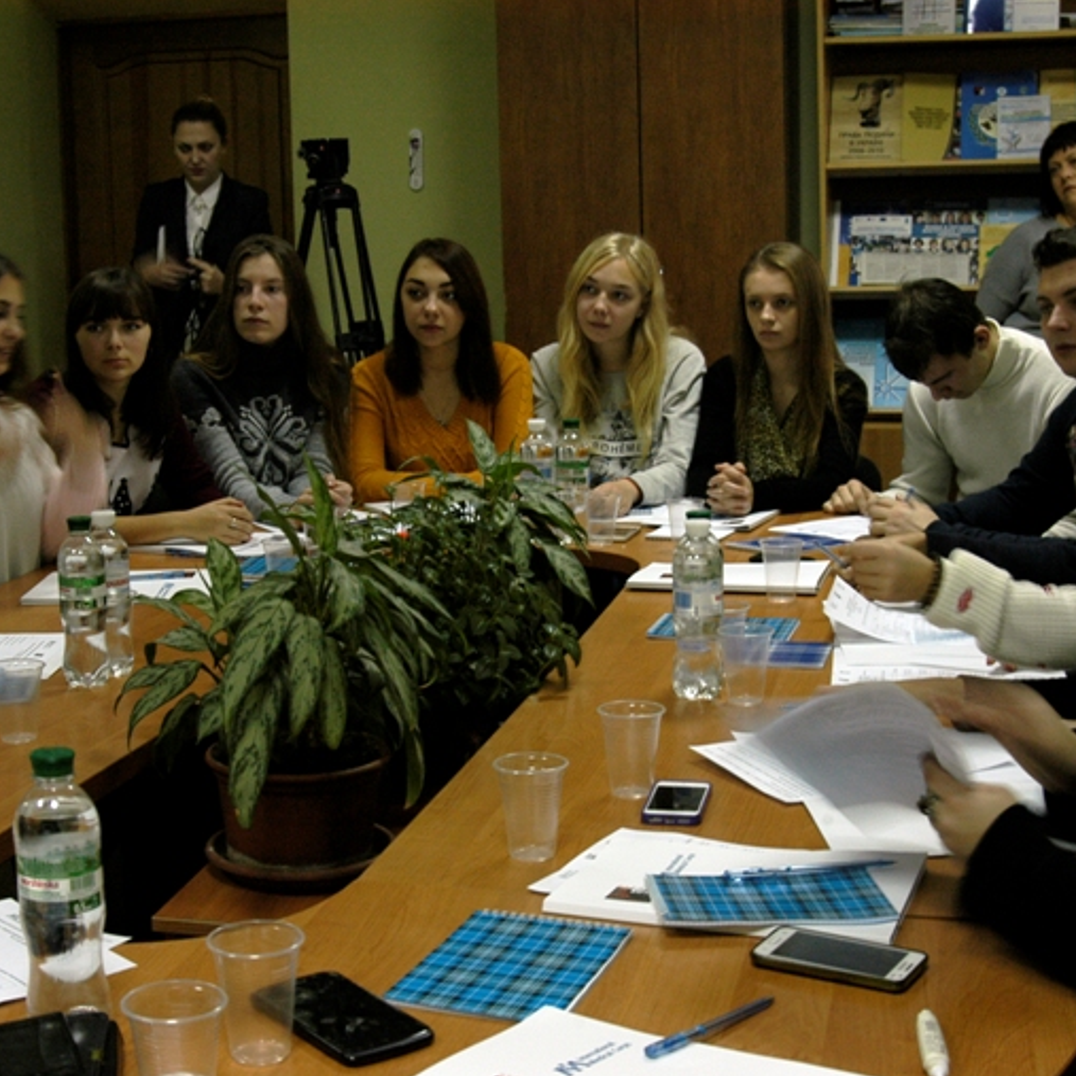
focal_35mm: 54
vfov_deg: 31.6
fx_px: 1899
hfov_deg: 31.6
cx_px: 439
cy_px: 540
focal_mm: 28
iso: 400
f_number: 6.3
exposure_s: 1/13
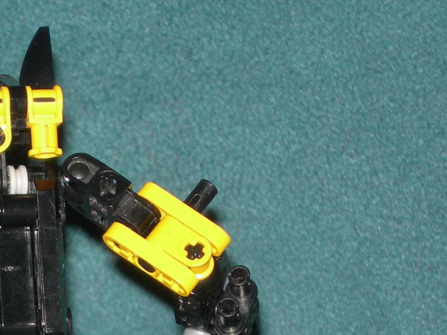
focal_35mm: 294
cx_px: -52
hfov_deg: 6.7
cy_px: 391
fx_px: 3797
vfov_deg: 5.0
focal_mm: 23.4
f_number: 4.9
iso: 55
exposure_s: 1/60.1
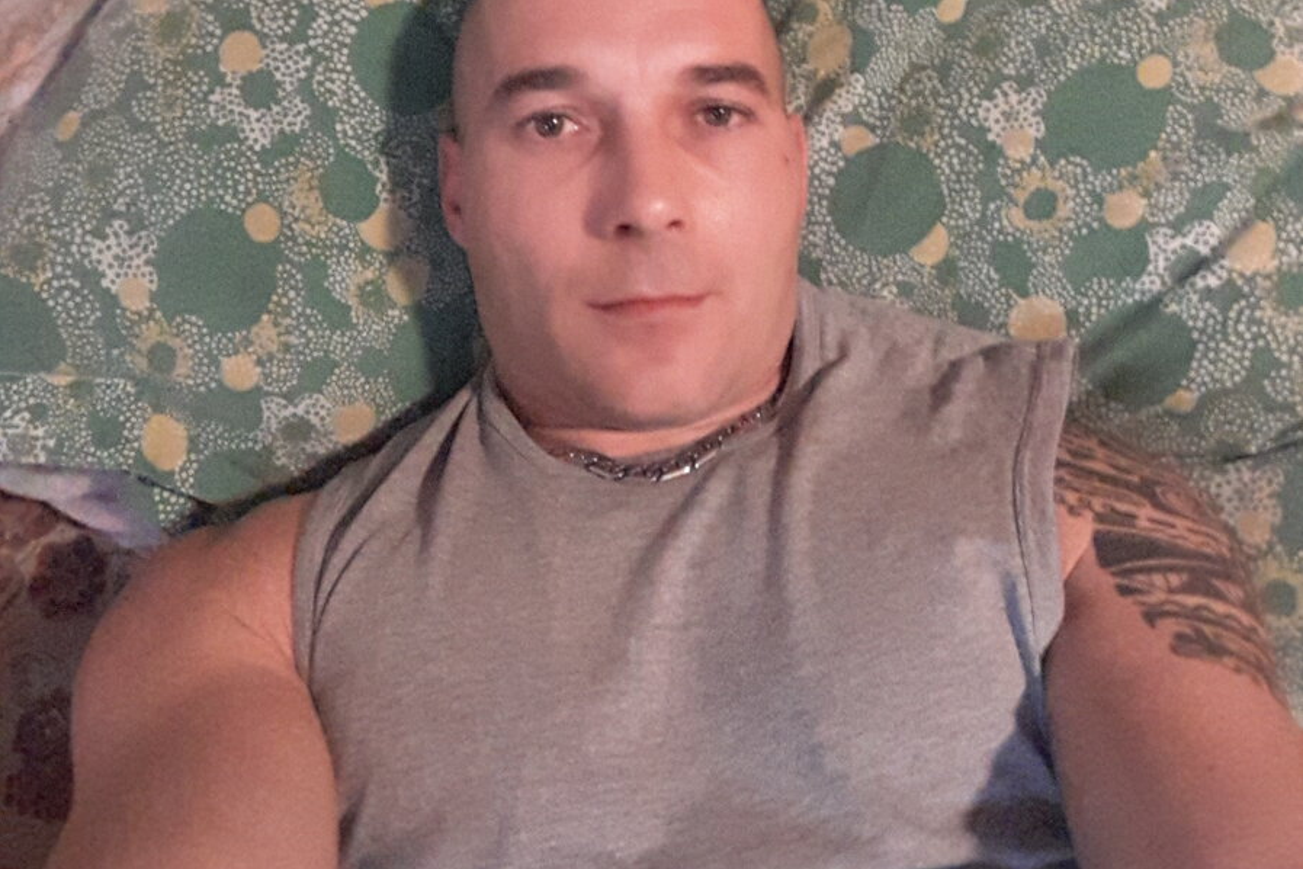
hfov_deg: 58.7
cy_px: 173
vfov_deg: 39.5
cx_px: 651
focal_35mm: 32
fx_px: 1158
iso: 800
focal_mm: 2
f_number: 1.9
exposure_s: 1/13
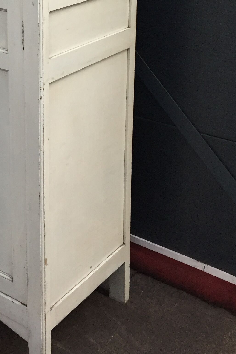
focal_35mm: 64
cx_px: 9
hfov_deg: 20.7
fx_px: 629
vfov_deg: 29.9
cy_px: 26
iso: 80
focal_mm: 4.15
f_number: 2.2
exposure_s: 1/33
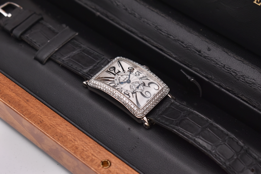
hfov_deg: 24.6
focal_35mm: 82
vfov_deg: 16.6
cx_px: 130
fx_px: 598
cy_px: 87
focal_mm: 55
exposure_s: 1/125
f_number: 7.1
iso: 400
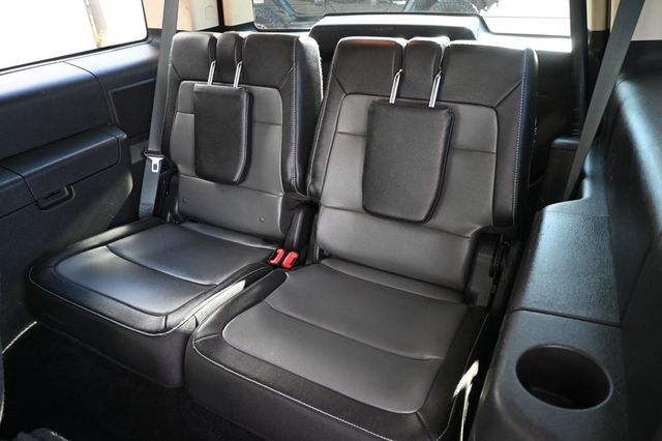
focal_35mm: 24
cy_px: 220
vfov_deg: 53.1
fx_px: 441
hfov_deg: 73.8
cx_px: 331
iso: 2500
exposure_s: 1/125
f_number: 3.5
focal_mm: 16
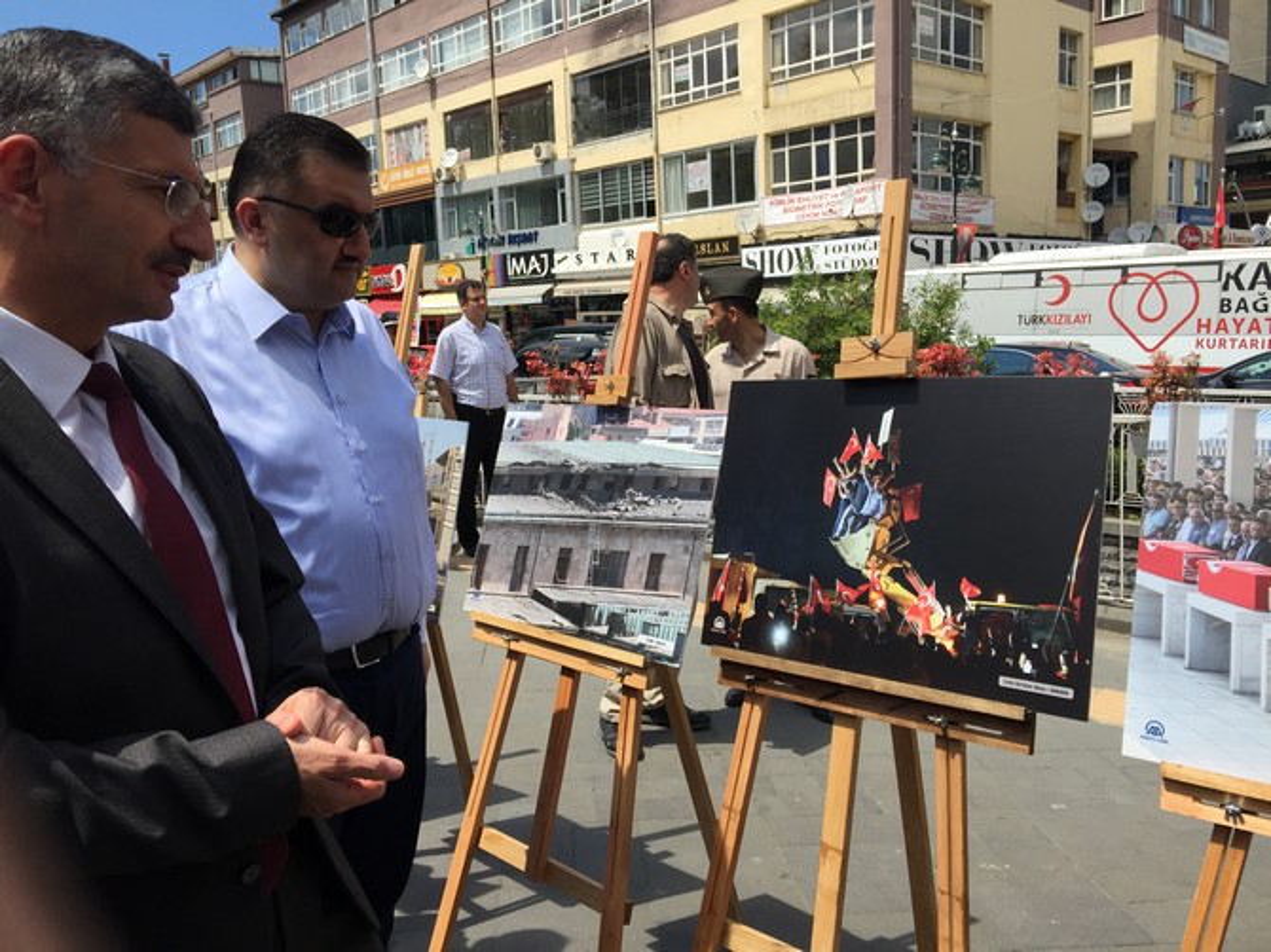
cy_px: 476
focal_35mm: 29
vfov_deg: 48.2
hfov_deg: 61.7
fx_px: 1064
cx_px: 636
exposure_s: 1/2083
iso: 32
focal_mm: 4.15
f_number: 2.2
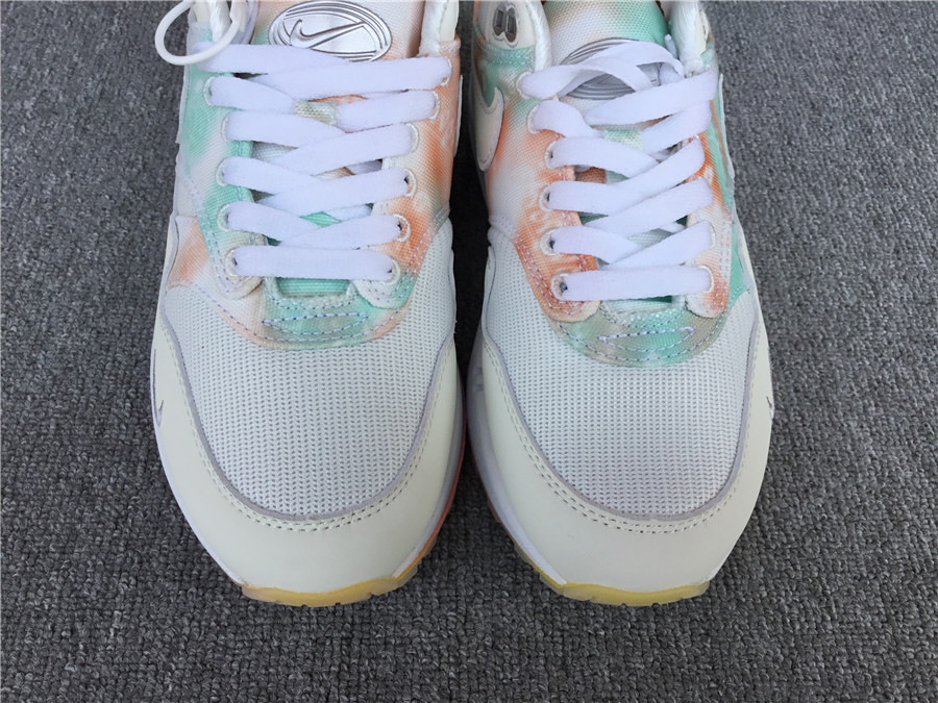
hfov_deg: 58.4
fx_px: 840
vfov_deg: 45.4
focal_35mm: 31
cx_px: 469
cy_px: 352
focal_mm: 3.3
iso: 25
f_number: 2.4
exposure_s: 1/515
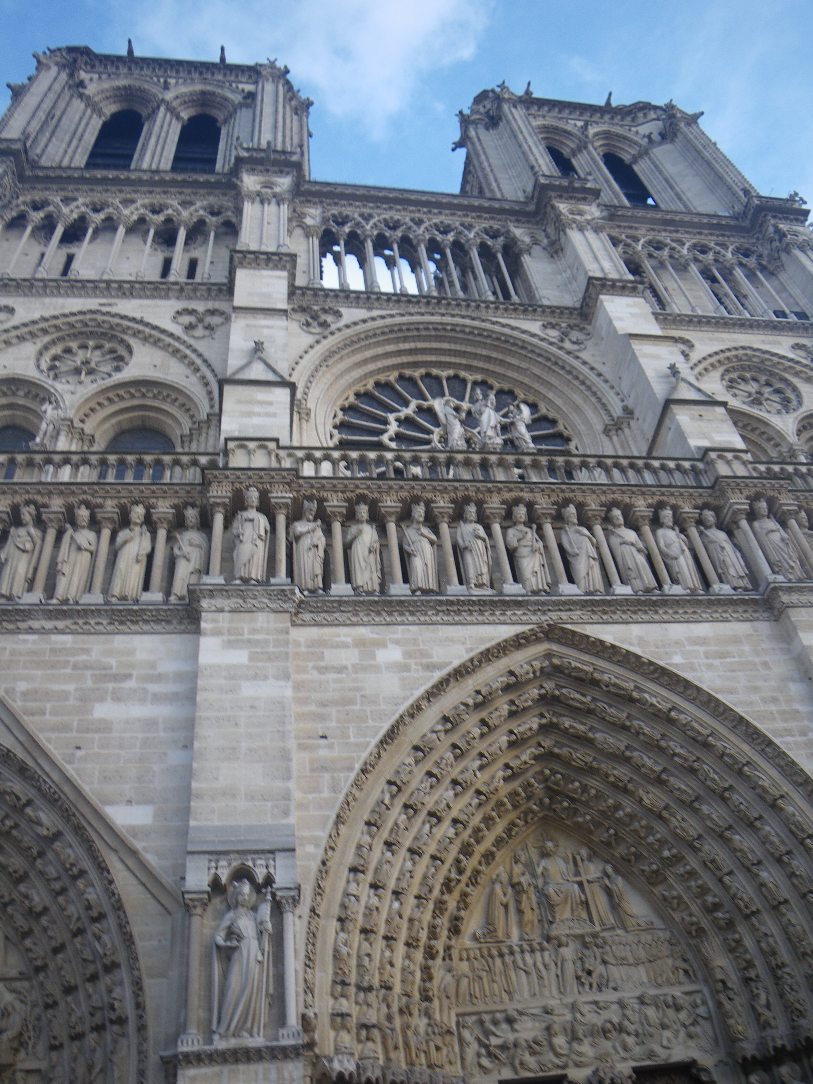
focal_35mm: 28
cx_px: 406
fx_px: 877
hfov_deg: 49.7
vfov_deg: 63.4
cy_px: 542
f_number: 3.5
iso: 50
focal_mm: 5
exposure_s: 1/60
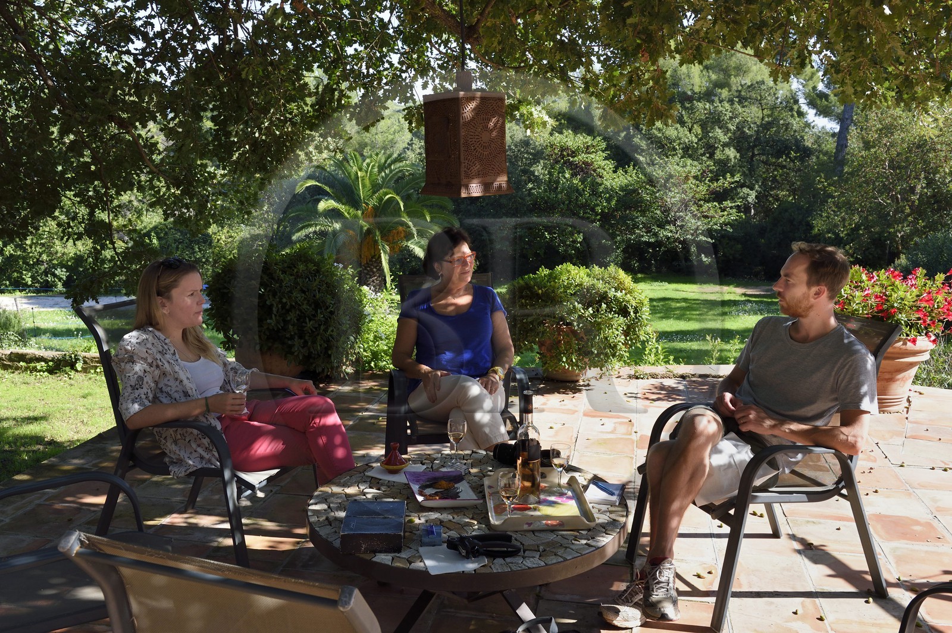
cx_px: 476
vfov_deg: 38.8
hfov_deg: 55.8
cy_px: 316
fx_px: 898
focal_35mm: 34
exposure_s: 1/320
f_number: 13
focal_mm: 34
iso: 800
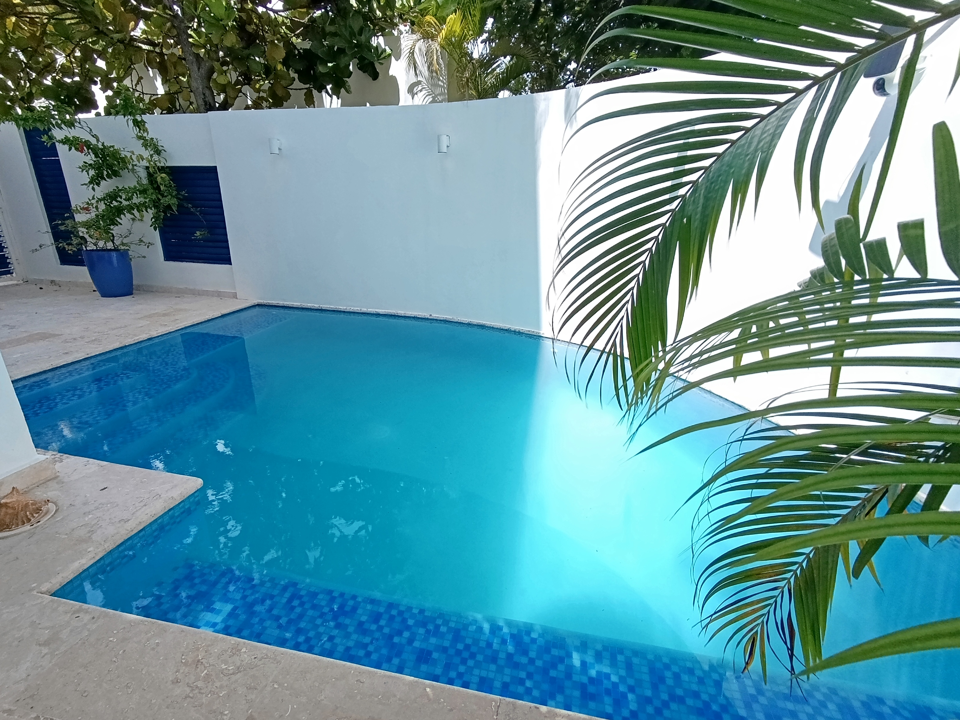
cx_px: 480
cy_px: 360
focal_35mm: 16
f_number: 2.2
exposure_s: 1/450
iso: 50
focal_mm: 1.65
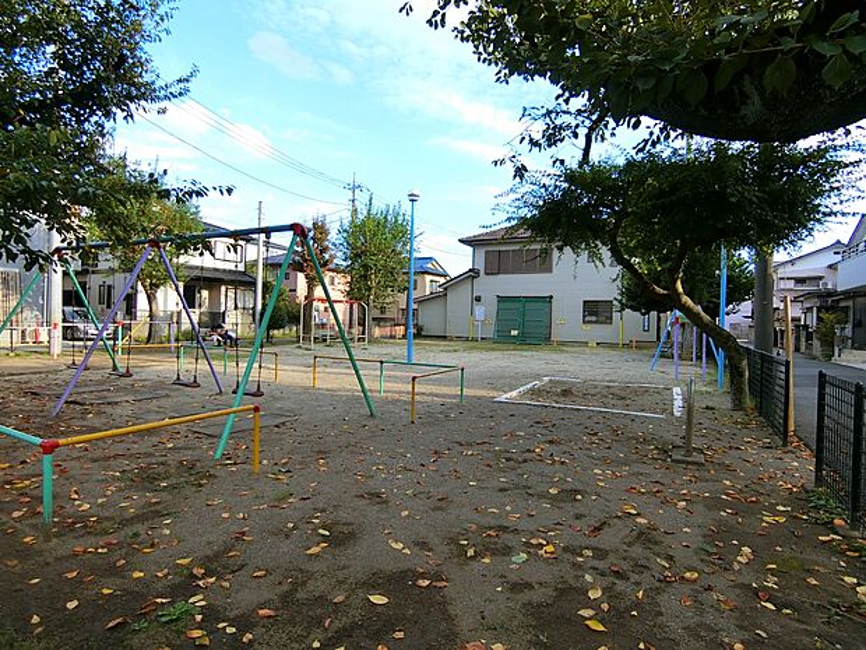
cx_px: 433
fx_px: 475
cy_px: 325
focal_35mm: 19
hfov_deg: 84.7
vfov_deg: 68.7
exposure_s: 1/400
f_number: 2.7
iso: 80
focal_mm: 4.06
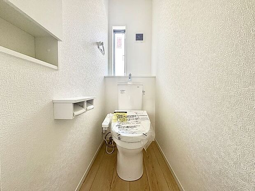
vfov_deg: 85.7
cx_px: 128
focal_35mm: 14
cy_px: 96
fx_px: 103
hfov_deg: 102.1
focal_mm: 2.22
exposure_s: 1/99
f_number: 2.2
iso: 200
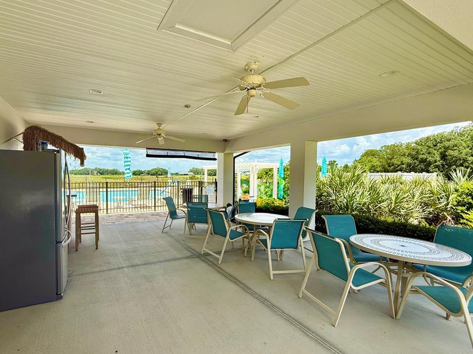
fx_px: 205
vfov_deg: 81.7
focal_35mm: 15
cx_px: 222
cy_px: 182
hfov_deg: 98.1
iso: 50
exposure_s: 1/1017
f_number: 2.2
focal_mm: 2.22
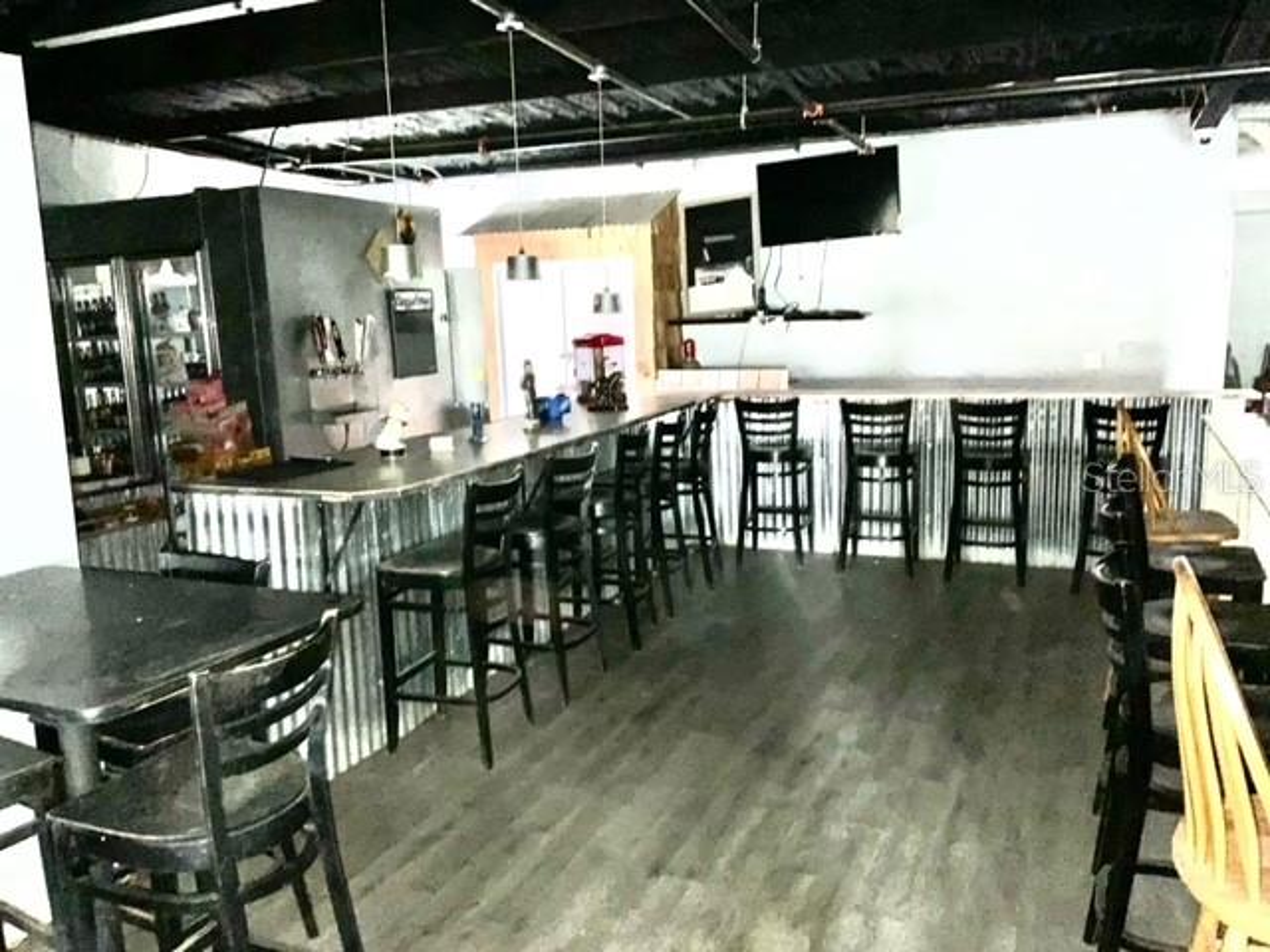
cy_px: 476
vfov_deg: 48.2
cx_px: 635
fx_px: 1064
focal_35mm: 29
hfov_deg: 61.7
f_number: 1.8
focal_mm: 3
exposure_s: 1/16
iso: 160
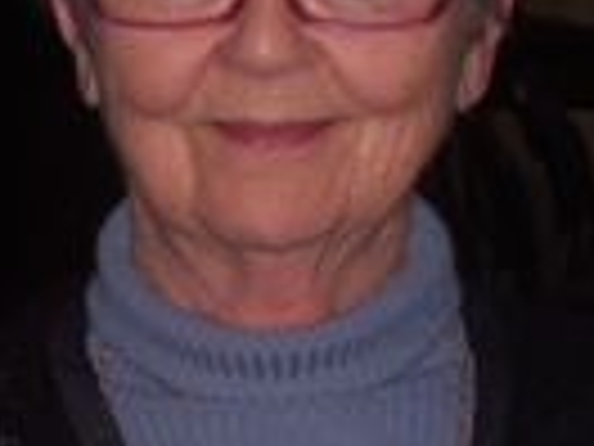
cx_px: -117
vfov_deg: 4.4
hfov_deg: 5.8
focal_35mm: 339
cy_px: 631
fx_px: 5817
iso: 80
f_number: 4
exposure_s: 1/90
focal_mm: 11.6
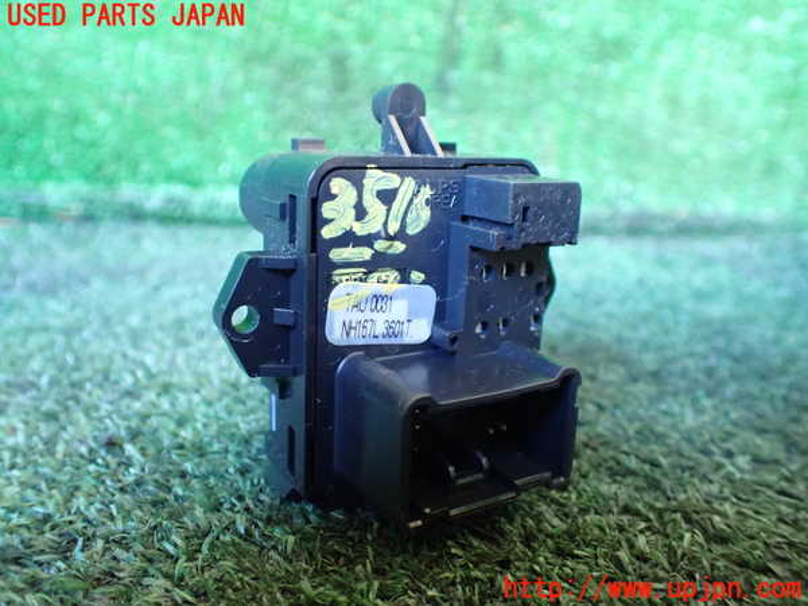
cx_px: 404
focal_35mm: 30
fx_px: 700
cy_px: 303
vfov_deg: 46.8
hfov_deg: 60.0
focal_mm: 5.4
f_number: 2.3
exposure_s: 1/30
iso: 1250
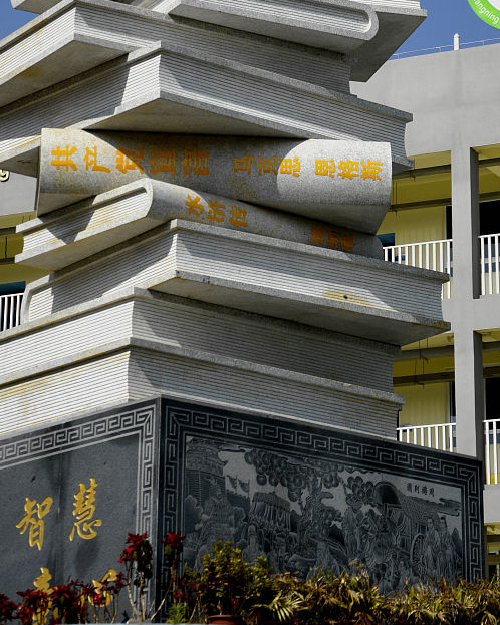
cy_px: 61
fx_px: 2609
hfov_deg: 10.9
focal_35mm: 141
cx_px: 256
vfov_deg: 13.5
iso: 100
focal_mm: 52
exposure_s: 1/1250
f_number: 5
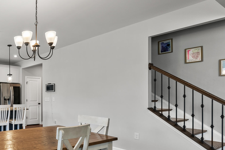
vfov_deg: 47.5
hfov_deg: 54.3
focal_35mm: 27
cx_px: 6
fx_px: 169
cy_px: 95
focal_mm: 12
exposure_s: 1/15
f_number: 7.1
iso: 800
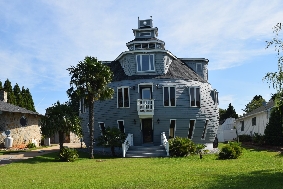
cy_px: 94
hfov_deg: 42.3
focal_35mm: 46
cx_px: 142
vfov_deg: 29.0
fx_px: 366
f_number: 11
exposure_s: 1/200
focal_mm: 31
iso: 100
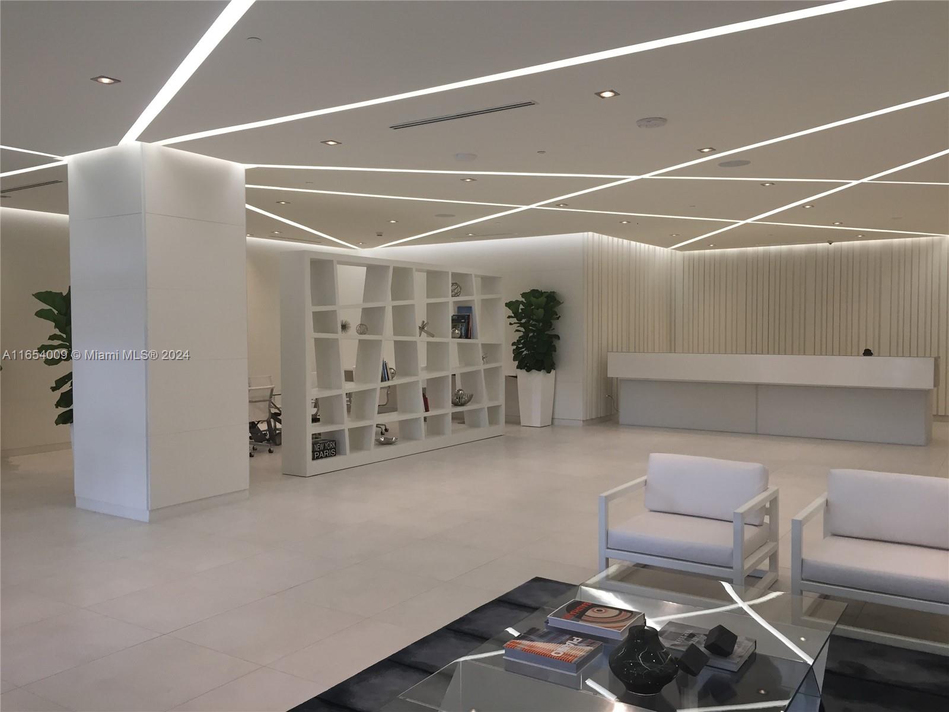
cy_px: 356
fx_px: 795
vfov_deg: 48.2
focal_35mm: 29
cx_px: 474
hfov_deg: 61.7
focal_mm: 4.15
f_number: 2.2
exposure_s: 1/40
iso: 32
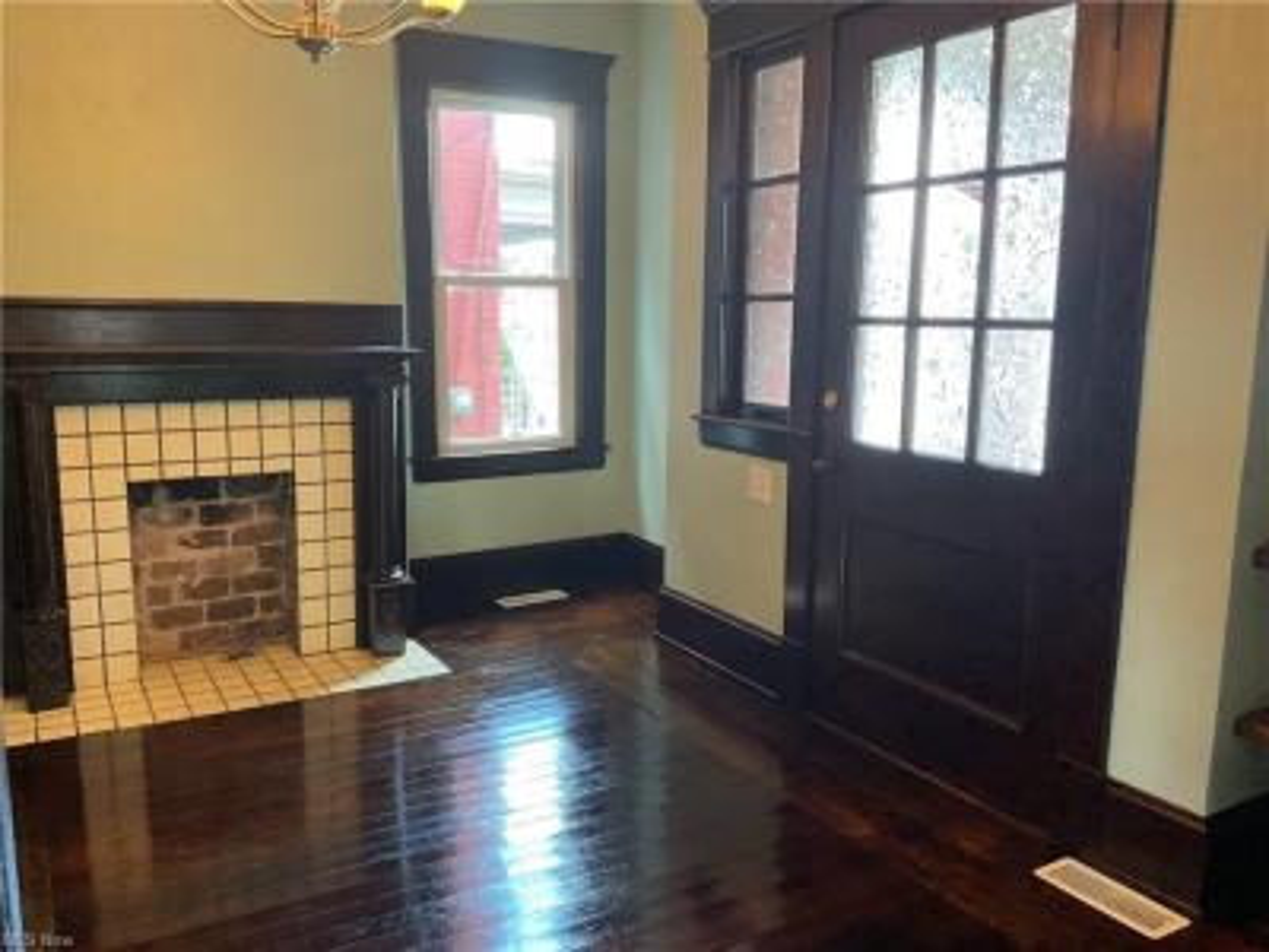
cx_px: 634
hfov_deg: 61.7
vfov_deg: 48.2
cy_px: 476
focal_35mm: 29
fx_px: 1063
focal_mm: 3
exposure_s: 1/60
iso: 200
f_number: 1.8
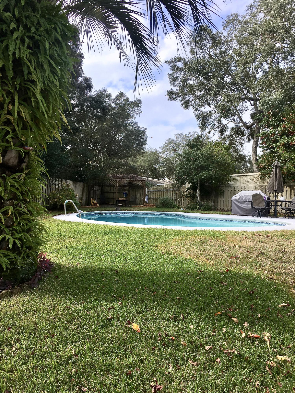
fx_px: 330
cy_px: 196
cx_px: 148
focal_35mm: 29
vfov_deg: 61.7
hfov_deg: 48.2
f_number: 2.2
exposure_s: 1/999
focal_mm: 4.15
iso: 25
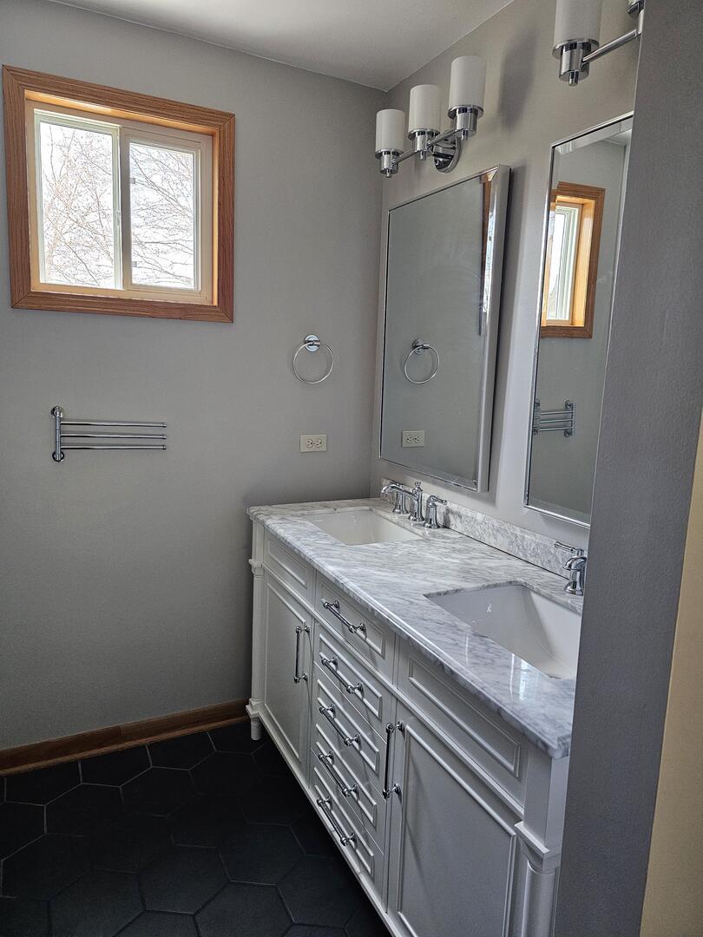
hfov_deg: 58.9
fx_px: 623
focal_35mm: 23
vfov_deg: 73.9
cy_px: 468
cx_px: 352
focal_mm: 6.3
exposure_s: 1/170
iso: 500
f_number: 1.7
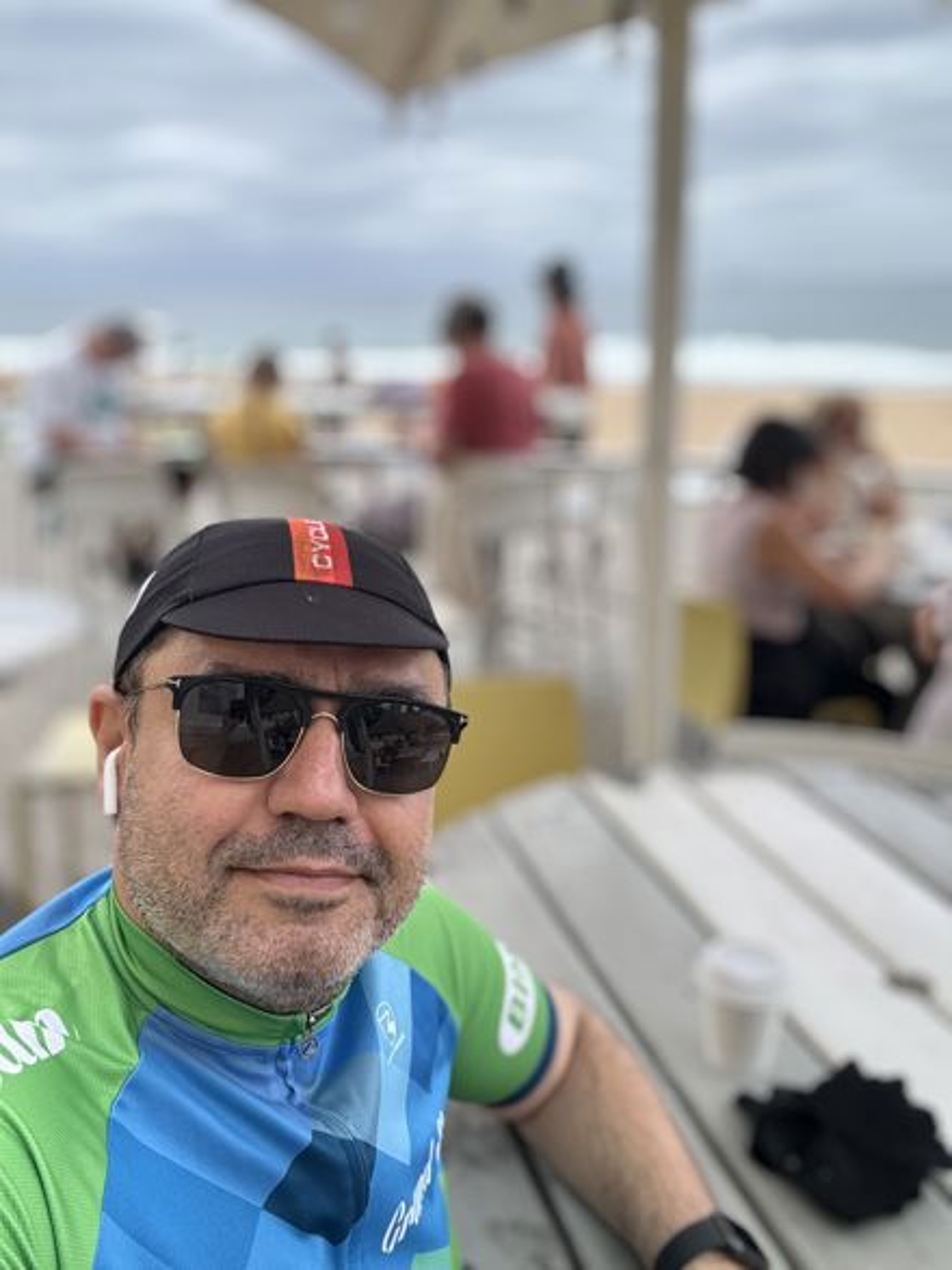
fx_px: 1100
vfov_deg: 60.0
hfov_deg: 46.8
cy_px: 635
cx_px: 476
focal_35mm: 30
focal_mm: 2.69
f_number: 1.9
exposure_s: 1/416
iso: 25
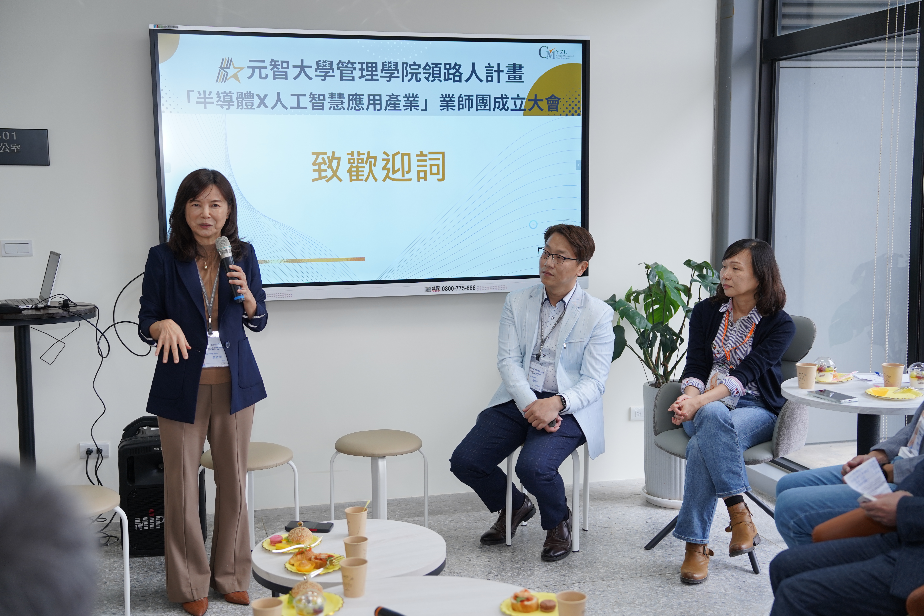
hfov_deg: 44.5
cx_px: 462
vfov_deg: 30.5
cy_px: 308
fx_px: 1129
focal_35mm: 44
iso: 320
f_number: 2.8
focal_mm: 44
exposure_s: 1/250
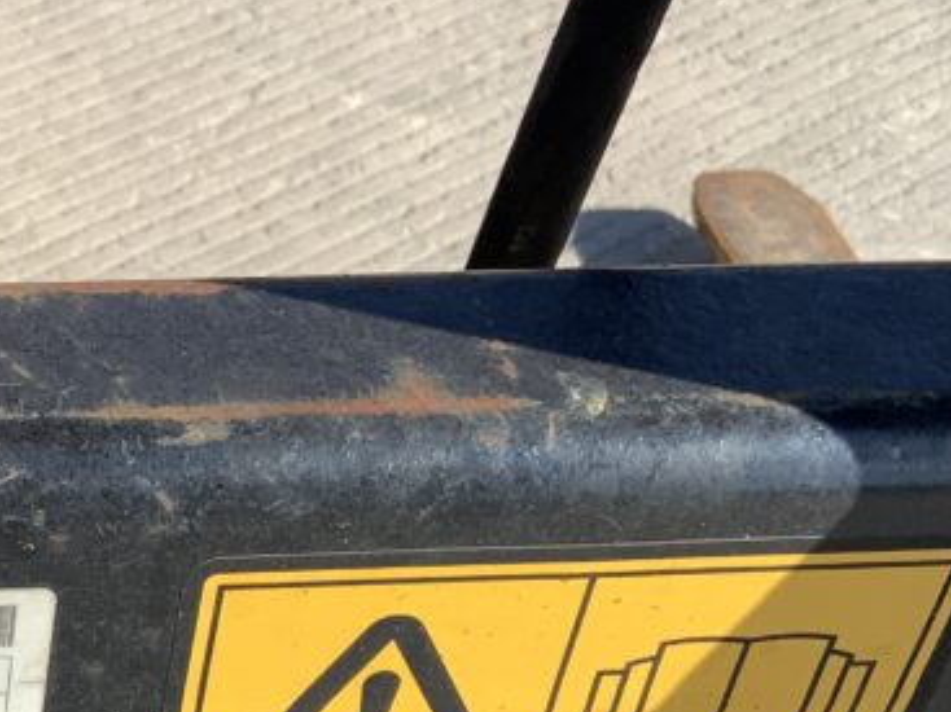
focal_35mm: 81
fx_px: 2225
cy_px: 647
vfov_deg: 17.9
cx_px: -104
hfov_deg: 22.7
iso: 16
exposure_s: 1/1121
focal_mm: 3
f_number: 1.8
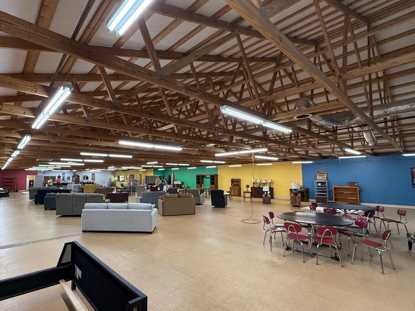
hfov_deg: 86.9
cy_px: 161
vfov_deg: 71.6
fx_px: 216
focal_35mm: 18
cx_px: 172
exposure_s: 1/120
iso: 400
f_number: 2.2
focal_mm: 2.22
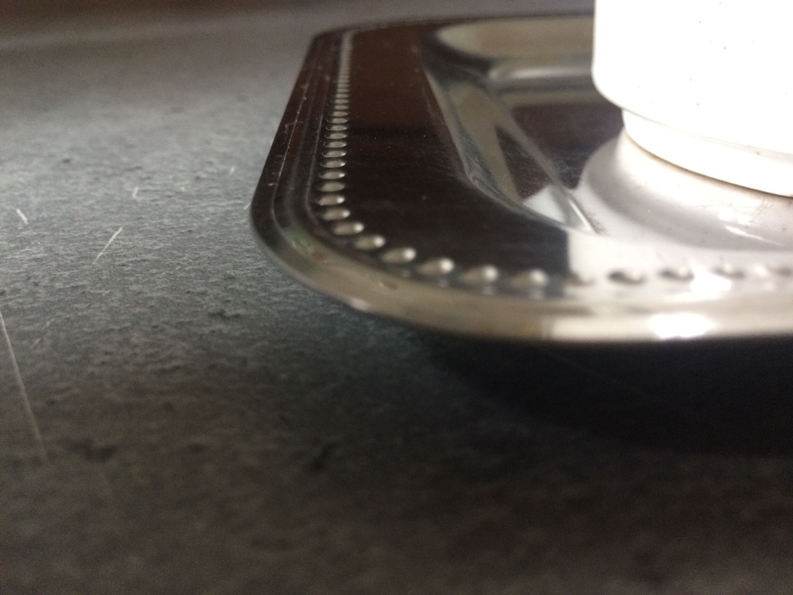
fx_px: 664
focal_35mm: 29
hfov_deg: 61.7
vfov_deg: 48.2
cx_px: 396
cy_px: 298
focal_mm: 4.15
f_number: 2.2
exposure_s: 1/30
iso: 160
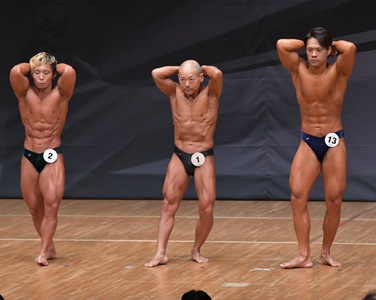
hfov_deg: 6.7
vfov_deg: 5.4
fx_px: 3215
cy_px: 150
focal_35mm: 289
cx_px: 164
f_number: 5.6
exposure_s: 1/400
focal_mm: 170
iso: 6400
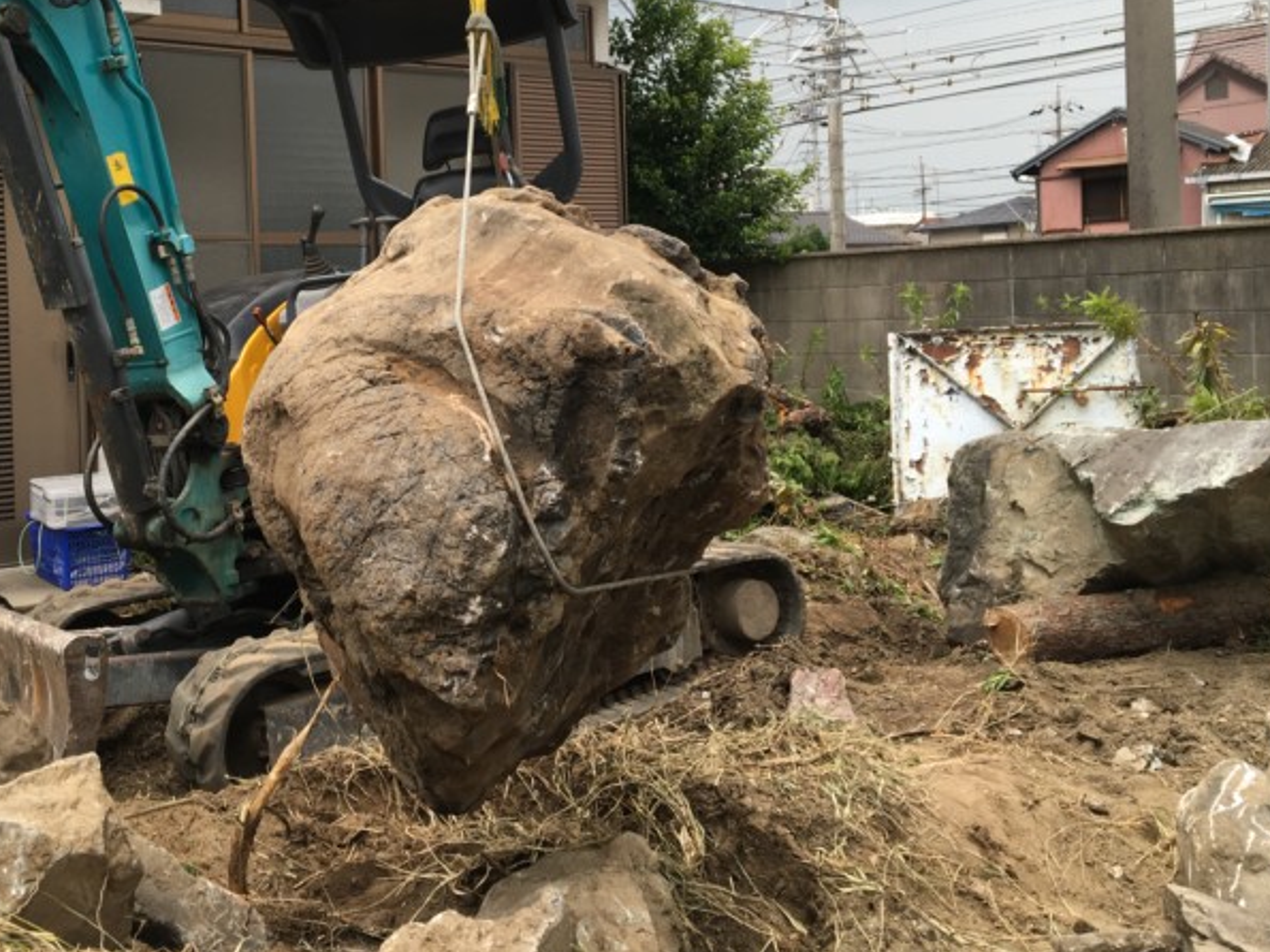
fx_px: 1431
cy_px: 318
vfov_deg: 36.4
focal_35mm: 39
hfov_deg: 47.2
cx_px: 444
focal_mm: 4.15
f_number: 2.2
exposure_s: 1/173
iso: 25
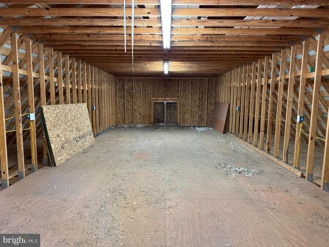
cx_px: 164
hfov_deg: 71.6
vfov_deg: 56.8
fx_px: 228
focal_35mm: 24
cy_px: 124
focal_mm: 6.76
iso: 500
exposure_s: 1/60
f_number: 1.78
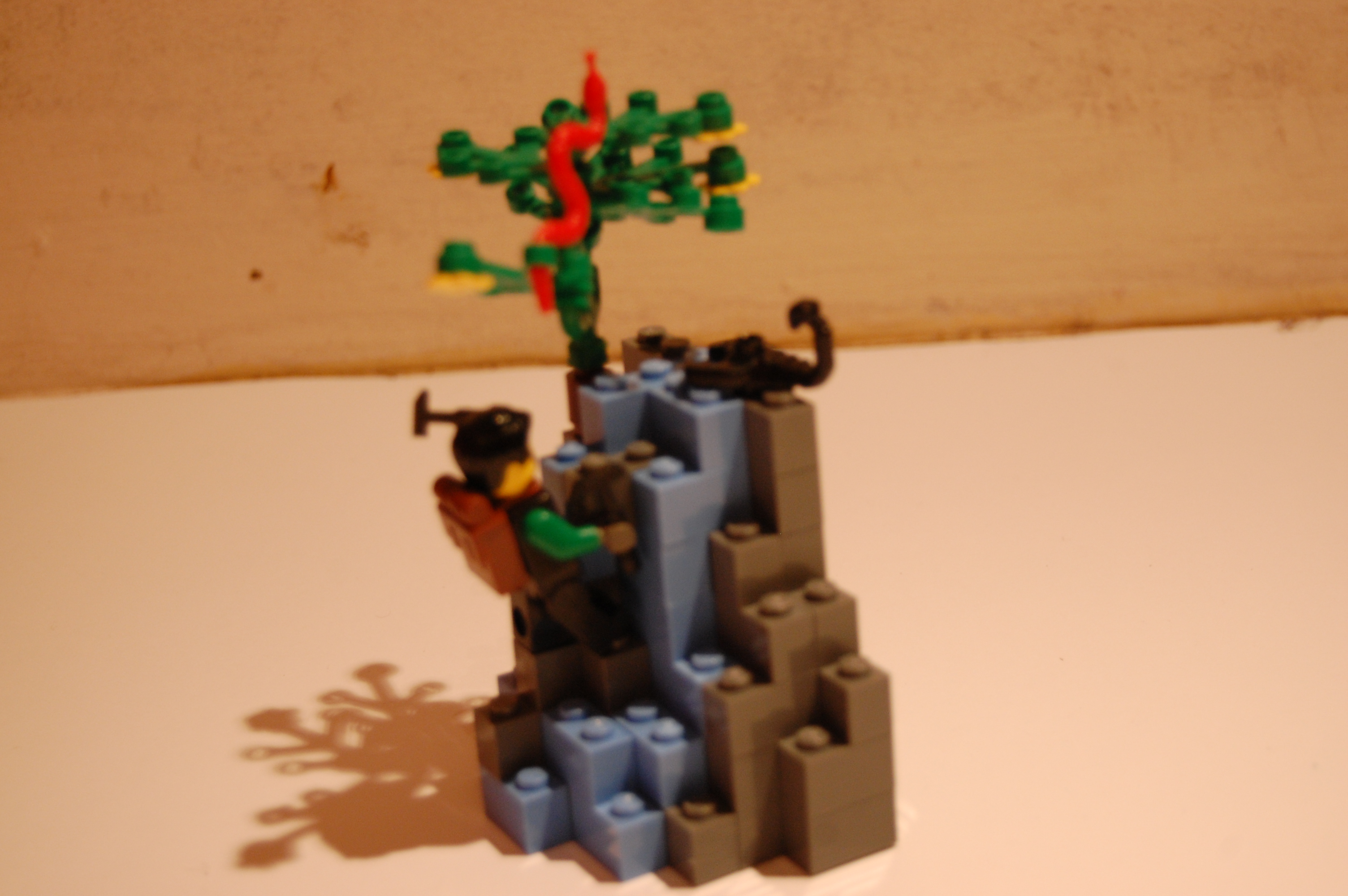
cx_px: 674
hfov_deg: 31.9
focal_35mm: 63
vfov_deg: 21.5
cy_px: 448
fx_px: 2357
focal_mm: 42
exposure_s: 1/10
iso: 800
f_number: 5.3
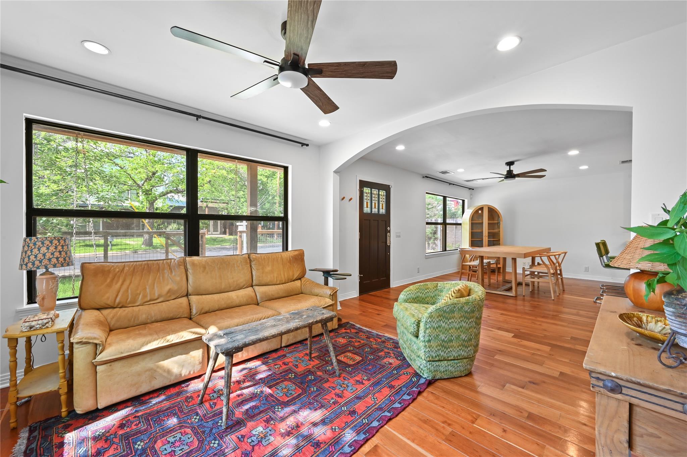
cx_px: 344
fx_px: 267
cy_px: 228
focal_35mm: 14
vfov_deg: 81.1
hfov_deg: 104.3
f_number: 14
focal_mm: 14
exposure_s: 1/2
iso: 200
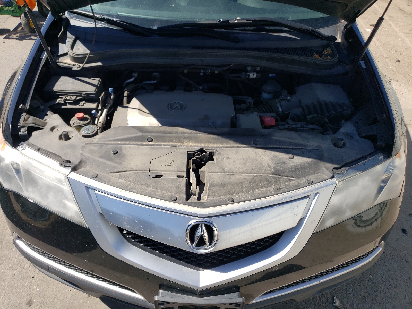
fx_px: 309
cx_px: 206
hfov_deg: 67.3
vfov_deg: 53.1
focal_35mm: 26
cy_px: 154
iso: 50
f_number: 1.5
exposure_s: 1/2000
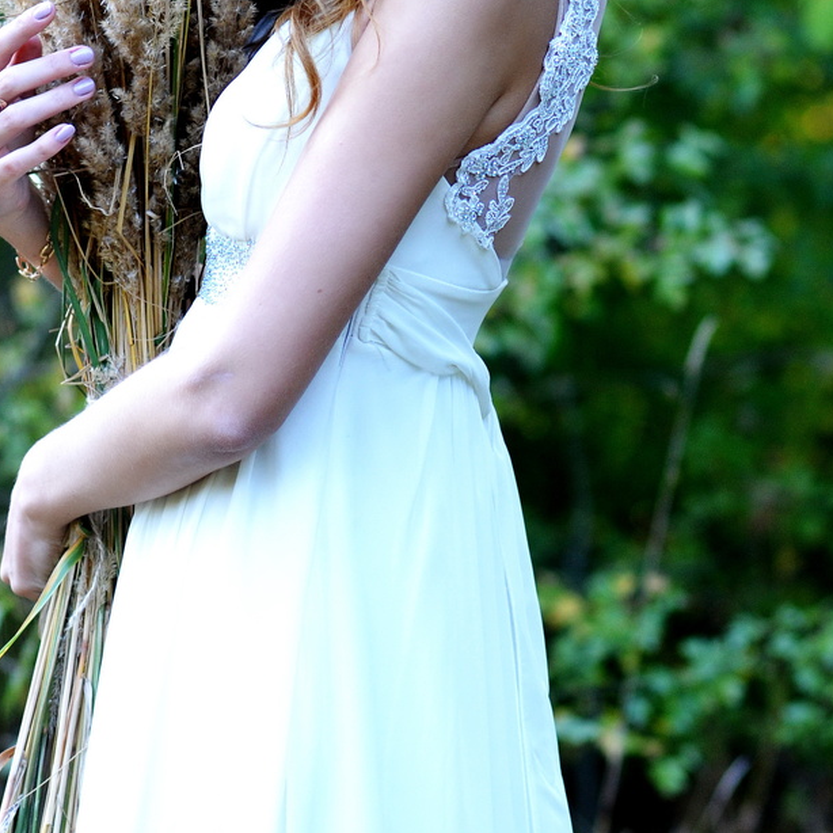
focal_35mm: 247
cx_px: 310
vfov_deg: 7.1
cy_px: 180
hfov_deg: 7.1
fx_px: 6724
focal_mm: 85
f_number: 3.2
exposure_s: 1/160
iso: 400
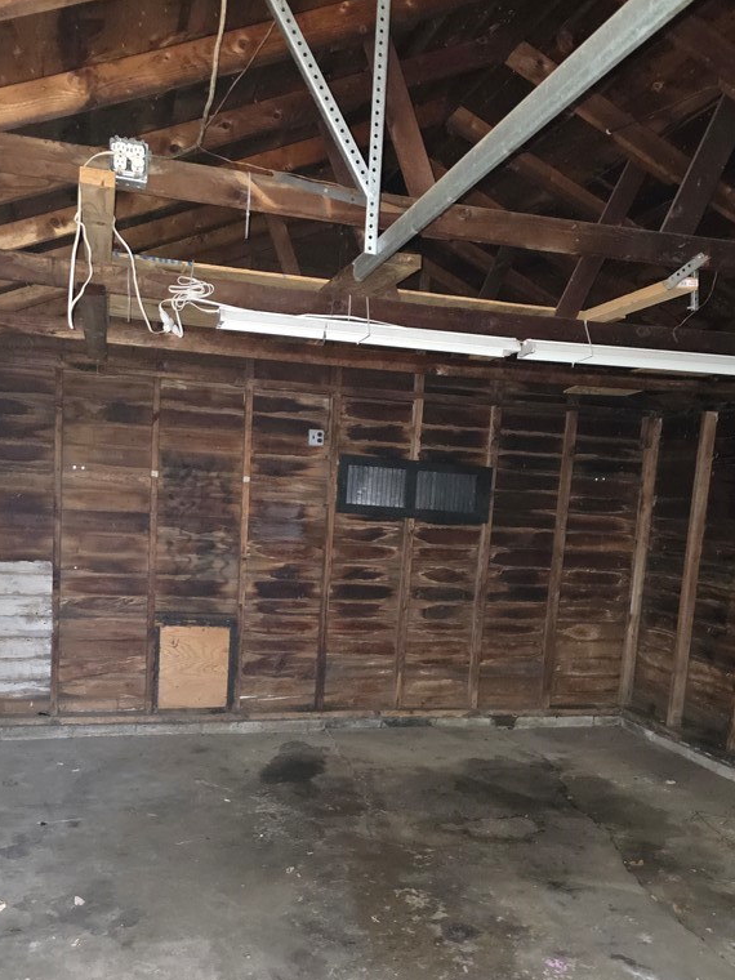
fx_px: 878
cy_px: 616
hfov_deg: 45.4
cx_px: 344
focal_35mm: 31
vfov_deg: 57.6
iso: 1000
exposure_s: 1/12
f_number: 1.7
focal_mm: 6.3
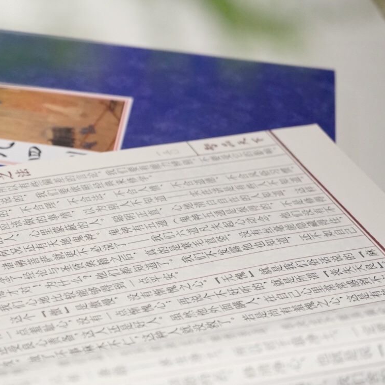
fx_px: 1460
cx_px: -7
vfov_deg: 15.0
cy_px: 212
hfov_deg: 14.8
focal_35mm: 116
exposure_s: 1/80
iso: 2000
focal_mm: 63
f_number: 5.6
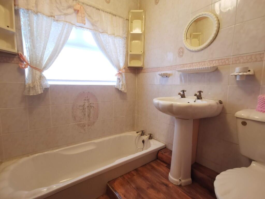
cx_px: 132
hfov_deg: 94.5
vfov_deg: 78.1
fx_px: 122
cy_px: 100
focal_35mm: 16
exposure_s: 1/25
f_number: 2.2
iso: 400
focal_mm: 2.26
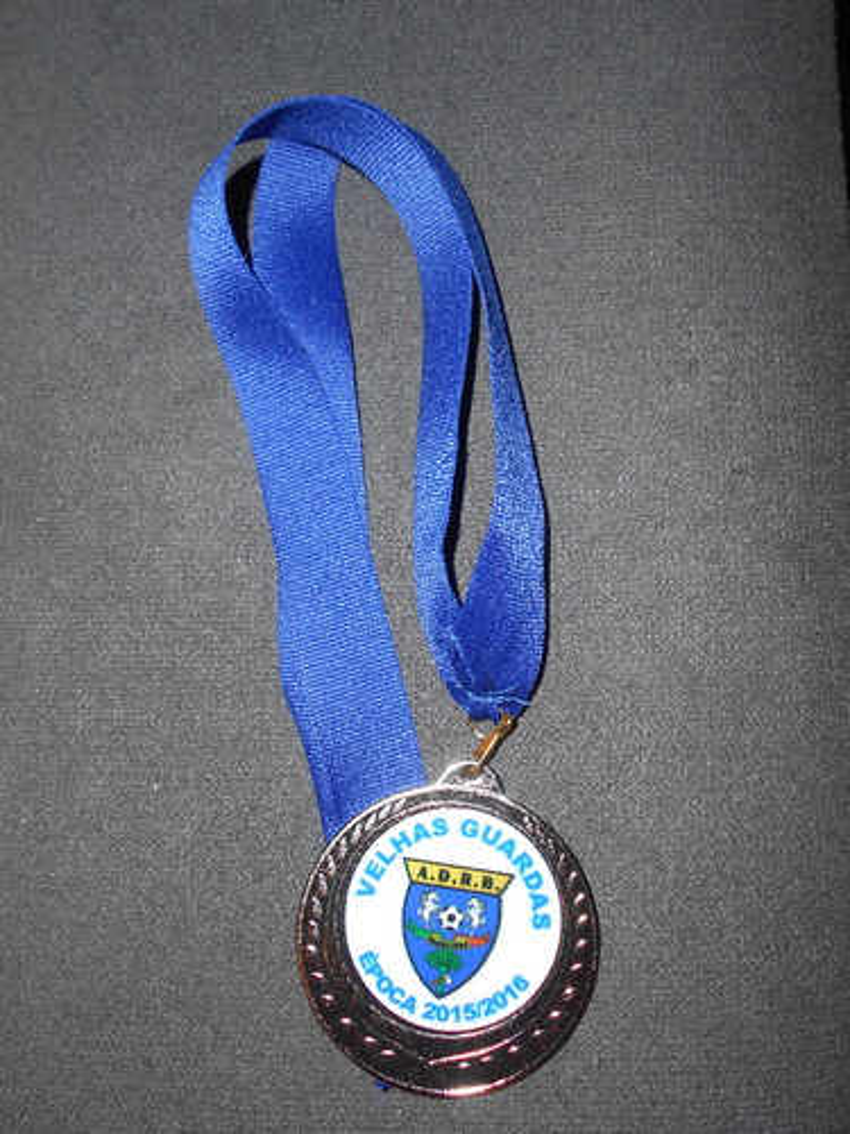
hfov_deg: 53.1
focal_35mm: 26
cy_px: 567
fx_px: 851
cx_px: 425
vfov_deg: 67.3
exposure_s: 1/25
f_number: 3.2
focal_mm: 4.6
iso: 80
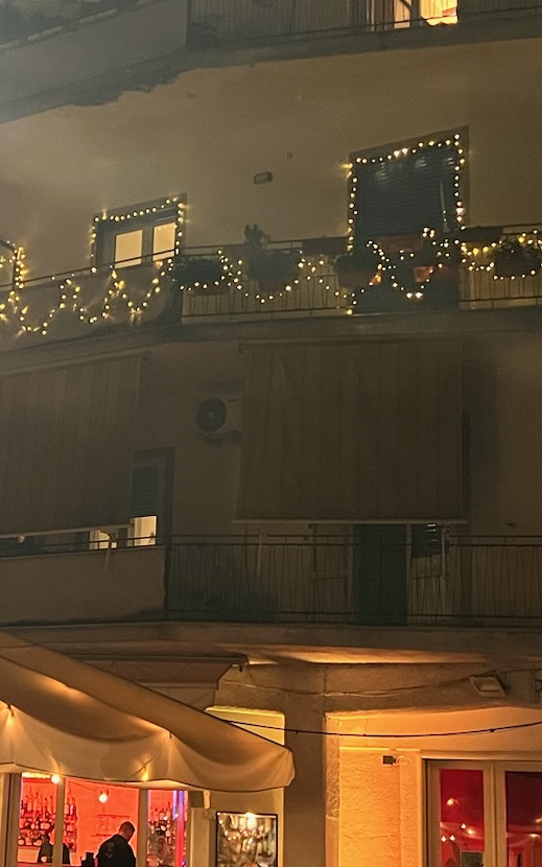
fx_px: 1607
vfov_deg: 30.2
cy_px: 408
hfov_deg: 18.7
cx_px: 17
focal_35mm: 68
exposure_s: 1/33
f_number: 1.5
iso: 500
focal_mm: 5.7
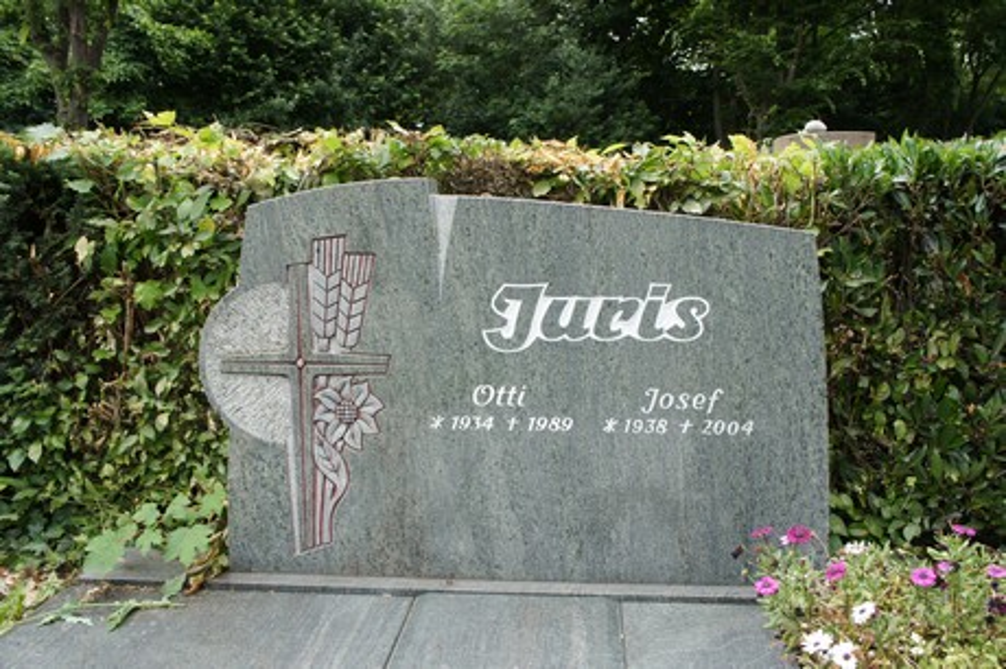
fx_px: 921
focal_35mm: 33
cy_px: 334
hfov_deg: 57.3
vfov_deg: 39.9
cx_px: 503
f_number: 5.6
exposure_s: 1/250
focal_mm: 22
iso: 500
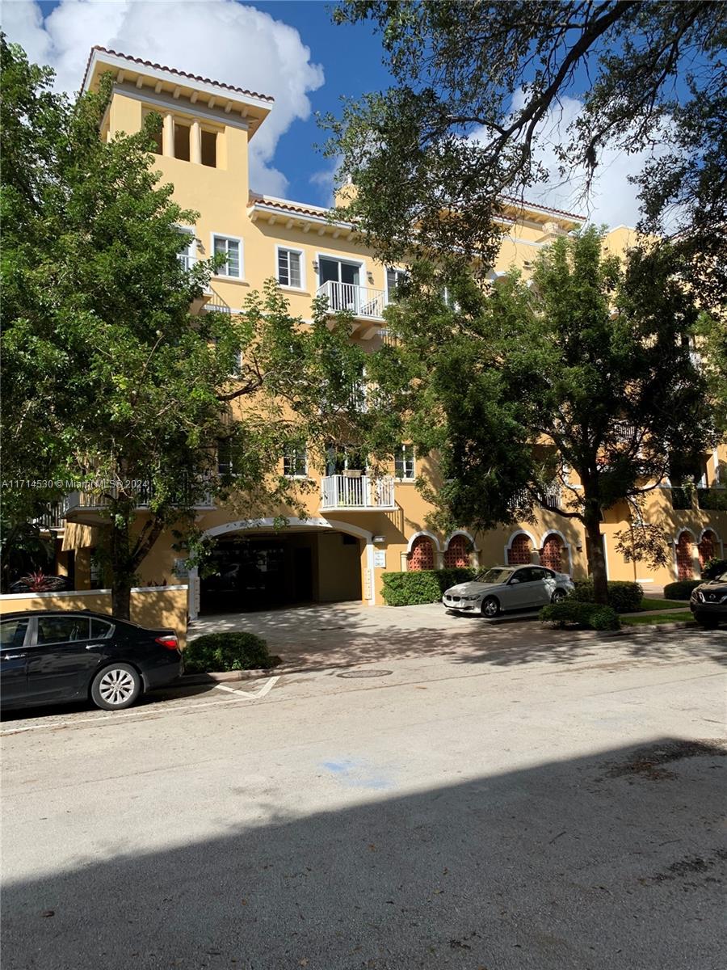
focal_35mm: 26
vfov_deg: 67.3
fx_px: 728
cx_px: 364
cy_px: 485
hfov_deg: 53.1
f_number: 1.8
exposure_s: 1/2114
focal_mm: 4.25
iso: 25
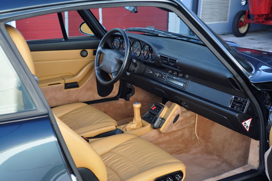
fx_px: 362
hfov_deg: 41.2
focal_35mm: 48
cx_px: 136
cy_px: 90
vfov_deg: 28.0
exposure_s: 1/100
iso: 500
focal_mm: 32
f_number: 5
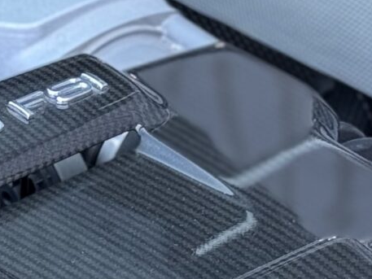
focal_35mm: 269
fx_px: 2892
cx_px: -164
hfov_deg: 7.3
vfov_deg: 5.5
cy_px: 89
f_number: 1.78
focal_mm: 6.76
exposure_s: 1/122
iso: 50
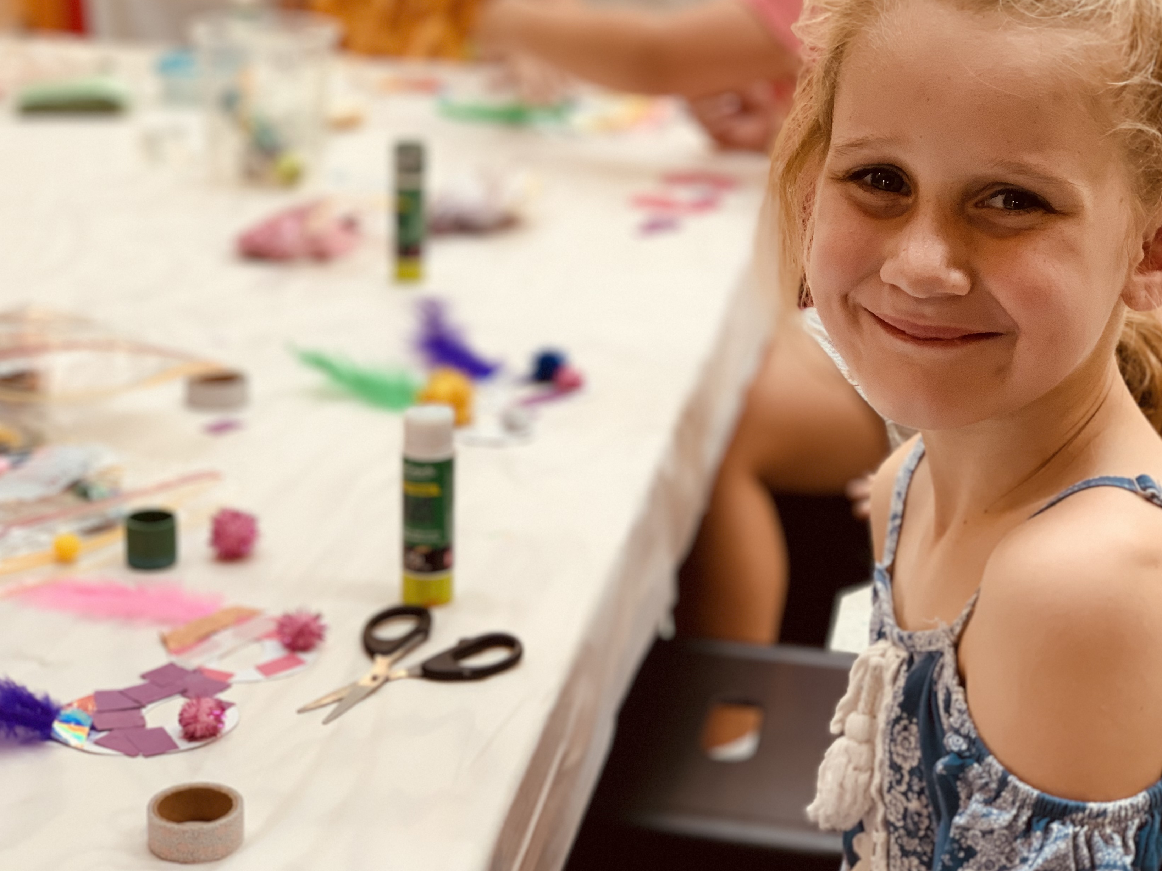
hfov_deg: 30.3
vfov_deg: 22.9
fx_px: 2148
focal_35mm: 64
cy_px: 391
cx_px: 567
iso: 125
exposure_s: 1/76
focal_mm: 6
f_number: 2.4
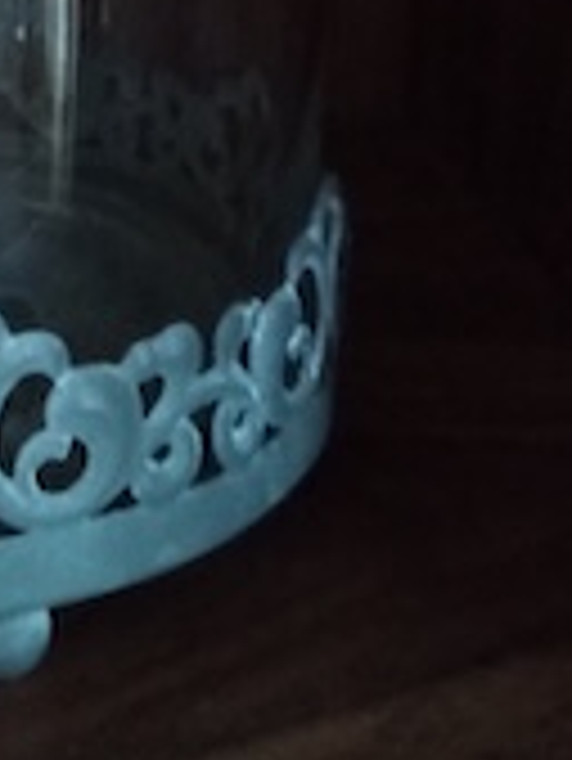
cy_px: -364
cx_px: -77
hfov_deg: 16.3
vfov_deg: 19.5
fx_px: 1936
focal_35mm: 88
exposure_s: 1/10
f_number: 2.2
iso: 3415
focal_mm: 3.42
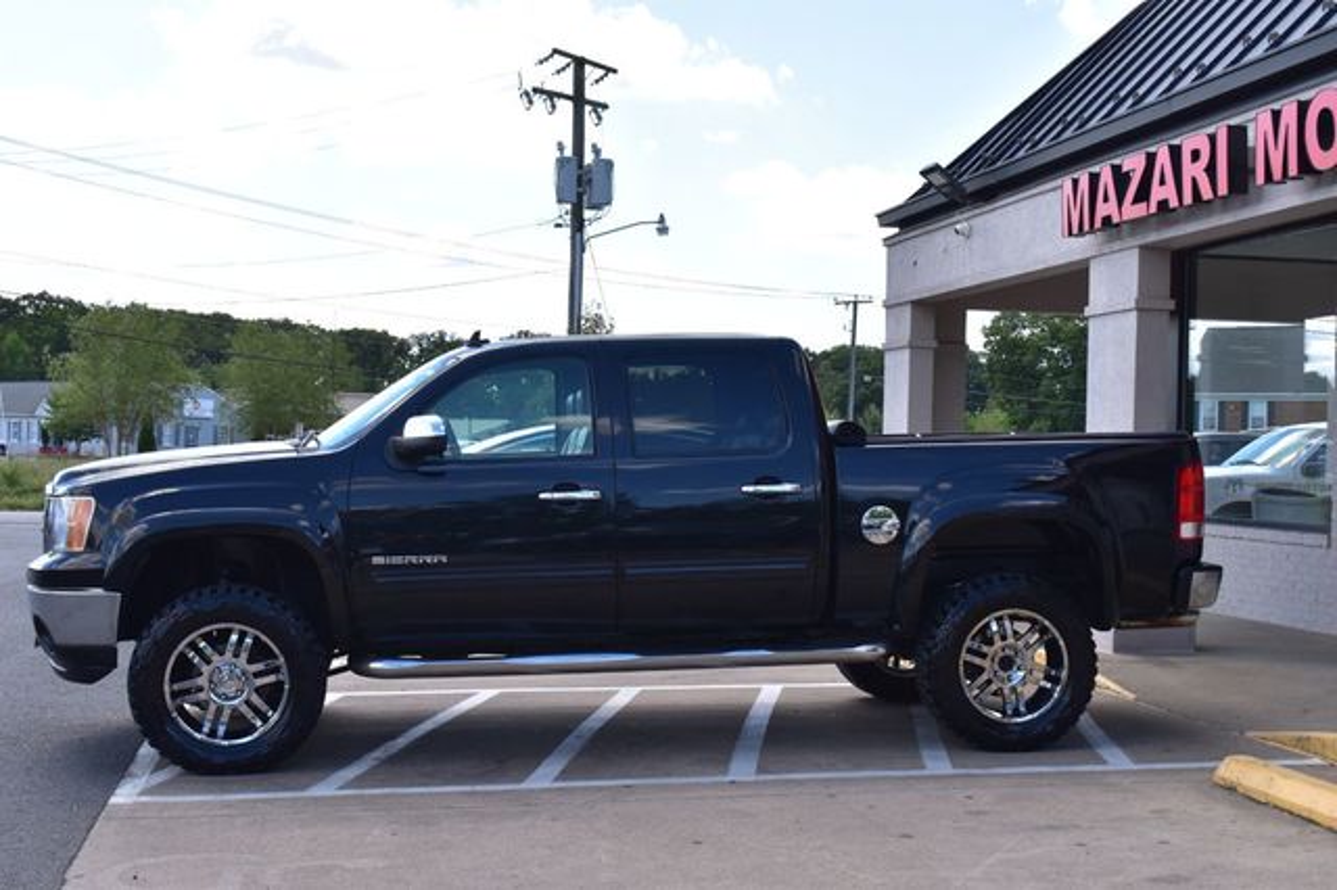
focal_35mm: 48
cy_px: 445
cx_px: 668
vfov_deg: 28.0
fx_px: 1782
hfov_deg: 41.1
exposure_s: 1/320
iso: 400
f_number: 10
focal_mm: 32
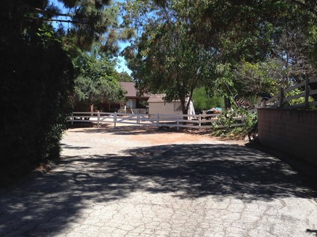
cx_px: 171
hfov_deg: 44.8
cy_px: 110
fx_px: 385
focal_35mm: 42
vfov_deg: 34.3
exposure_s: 1/763
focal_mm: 4.12
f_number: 2.4
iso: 50
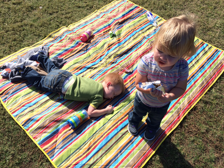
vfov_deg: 46.8
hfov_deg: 60.0
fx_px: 194
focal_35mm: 30
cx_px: 112
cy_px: 84
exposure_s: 1/1786
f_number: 2.2
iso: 32
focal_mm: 4.12
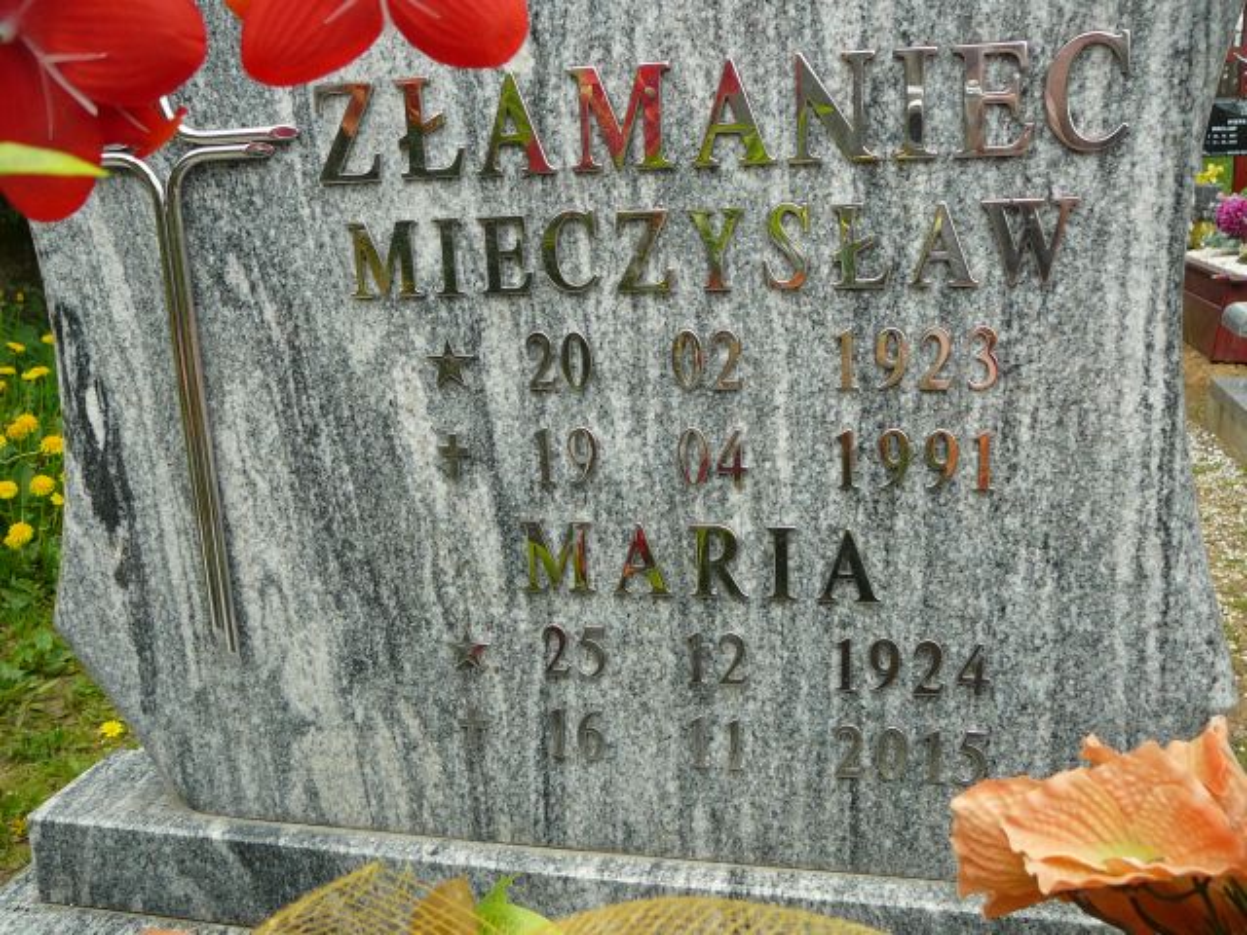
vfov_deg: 40.7
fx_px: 1261
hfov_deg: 52.6
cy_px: 468
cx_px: 624
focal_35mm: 35
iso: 80
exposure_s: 1/320
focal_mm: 5.2
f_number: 2.8
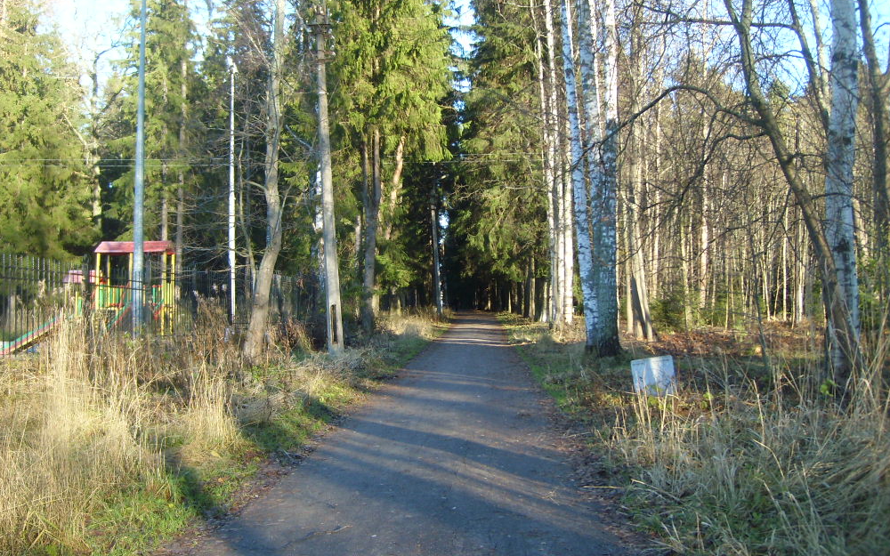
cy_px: 250
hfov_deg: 51.5
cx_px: 452
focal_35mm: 38
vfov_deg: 33.6
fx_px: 922
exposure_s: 1/168
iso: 50
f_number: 2.8
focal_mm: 5.8
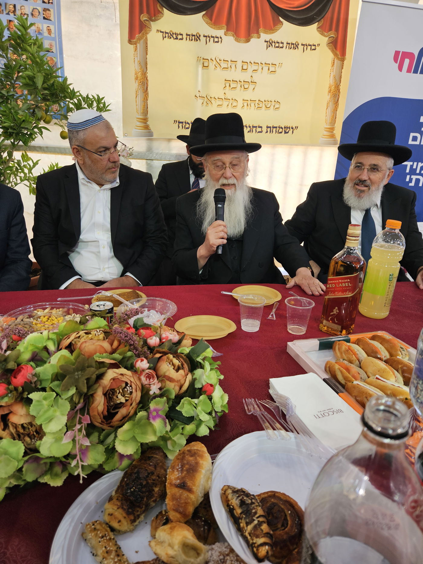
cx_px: 212
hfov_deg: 58.9
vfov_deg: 73.9
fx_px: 375
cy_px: 282
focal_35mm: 23
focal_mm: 5.4
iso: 64
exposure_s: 1/100
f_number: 1.8
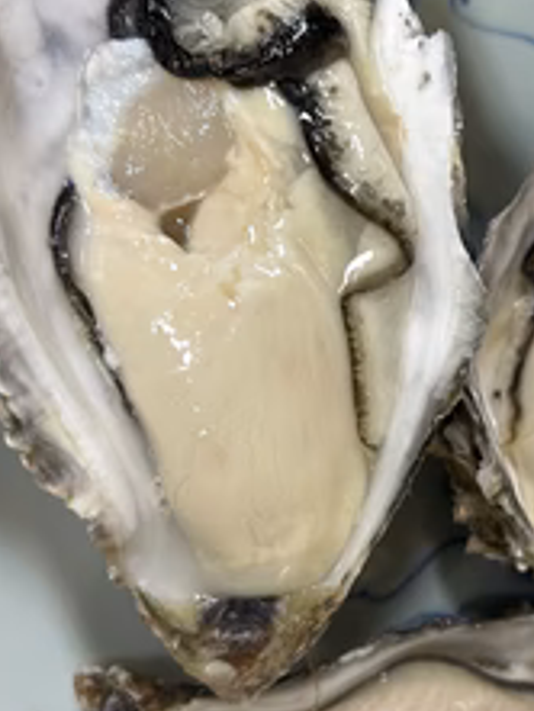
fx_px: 966
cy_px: 367
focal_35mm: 47
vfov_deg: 40.4
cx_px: 441
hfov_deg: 30.0
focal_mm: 5.7
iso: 160
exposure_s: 1/60
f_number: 1.5
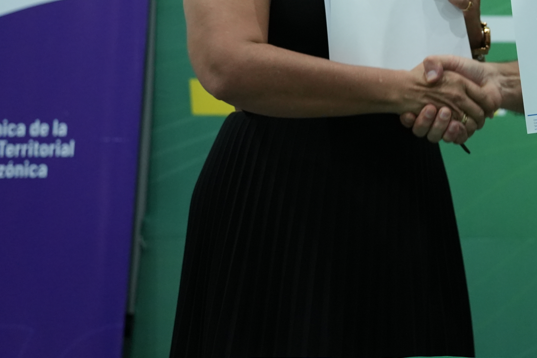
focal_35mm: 90
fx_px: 1342
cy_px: -19
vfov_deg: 14.9
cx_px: 559
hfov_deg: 21.7
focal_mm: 38
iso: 3200
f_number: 2.8
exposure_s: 1/125
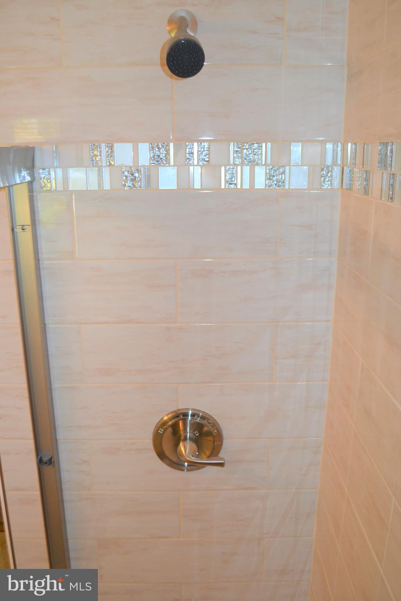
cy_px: 300
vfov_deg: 61.9
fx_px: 501
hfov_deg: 43.6
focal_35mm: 30
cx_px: 200
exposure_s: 1/60
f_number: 3.8
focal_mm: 20
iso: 640
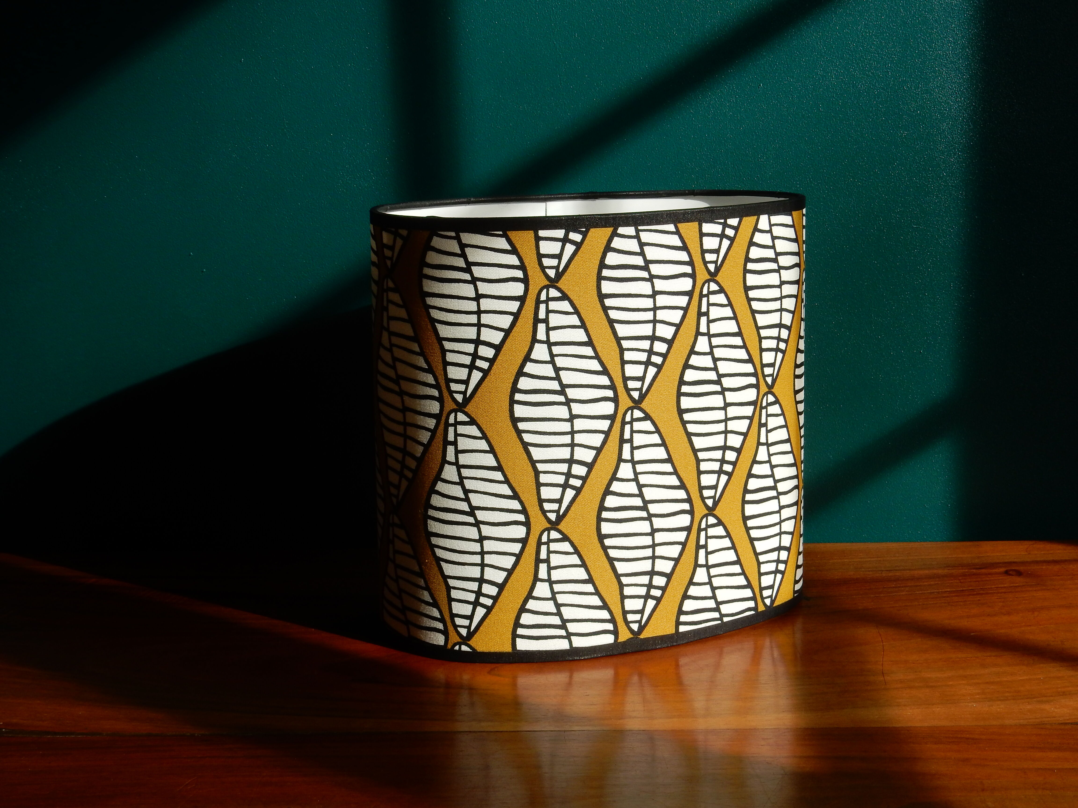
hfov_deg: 37.5
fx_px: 1588
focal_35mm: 51
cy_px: 404
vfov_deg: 28.6
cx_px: 539
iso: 125
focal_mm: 9
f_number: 4.5
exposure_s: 1/80
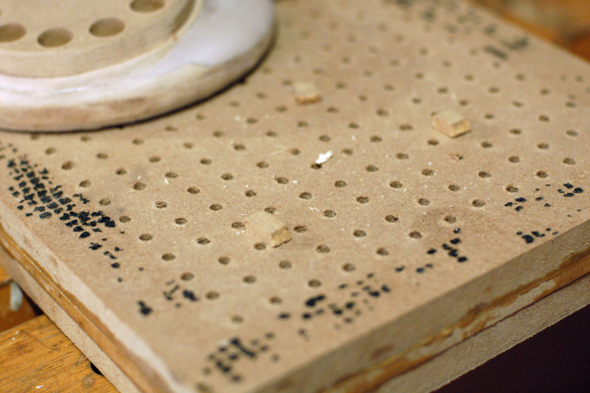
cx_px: 295
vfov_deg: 18.1
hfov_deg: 27.0
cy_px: 196
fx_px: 1228
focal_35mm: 75
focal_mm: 50
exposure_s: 1/80
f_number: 3.2
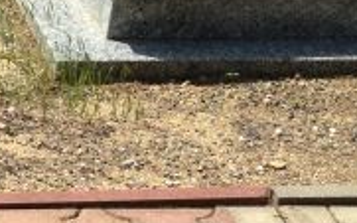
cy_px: 301
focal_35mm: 135
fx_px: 1313
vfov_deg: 9.5
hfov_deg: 14.0
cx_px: -252
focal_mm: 4.12
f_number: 2.4
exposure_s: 1/1126
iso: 50
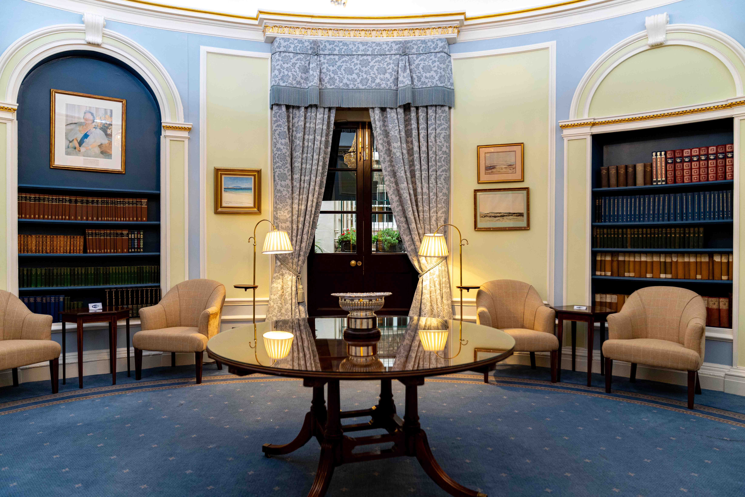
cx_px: 372
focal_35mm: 24
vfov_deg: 53.1
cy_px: 248
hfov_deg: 73.7
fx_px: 497
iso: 1600
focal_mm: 24
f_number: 2.8
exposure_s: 1/50
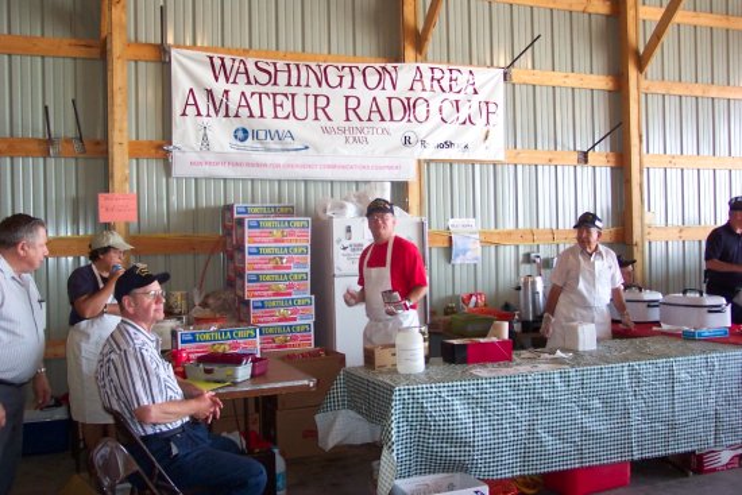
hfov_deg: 50.7
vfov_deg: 35.1
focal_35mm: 38
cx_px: 371
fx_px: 783
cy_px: 248
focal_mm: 8
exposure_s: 1/45
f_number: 2.8
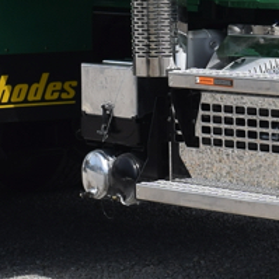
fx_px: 2435
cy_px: -146
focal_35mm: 267
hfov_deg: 6.5
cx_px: 353
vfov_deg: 6.5
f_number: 8
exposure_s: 1/250
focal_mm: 26
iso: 100
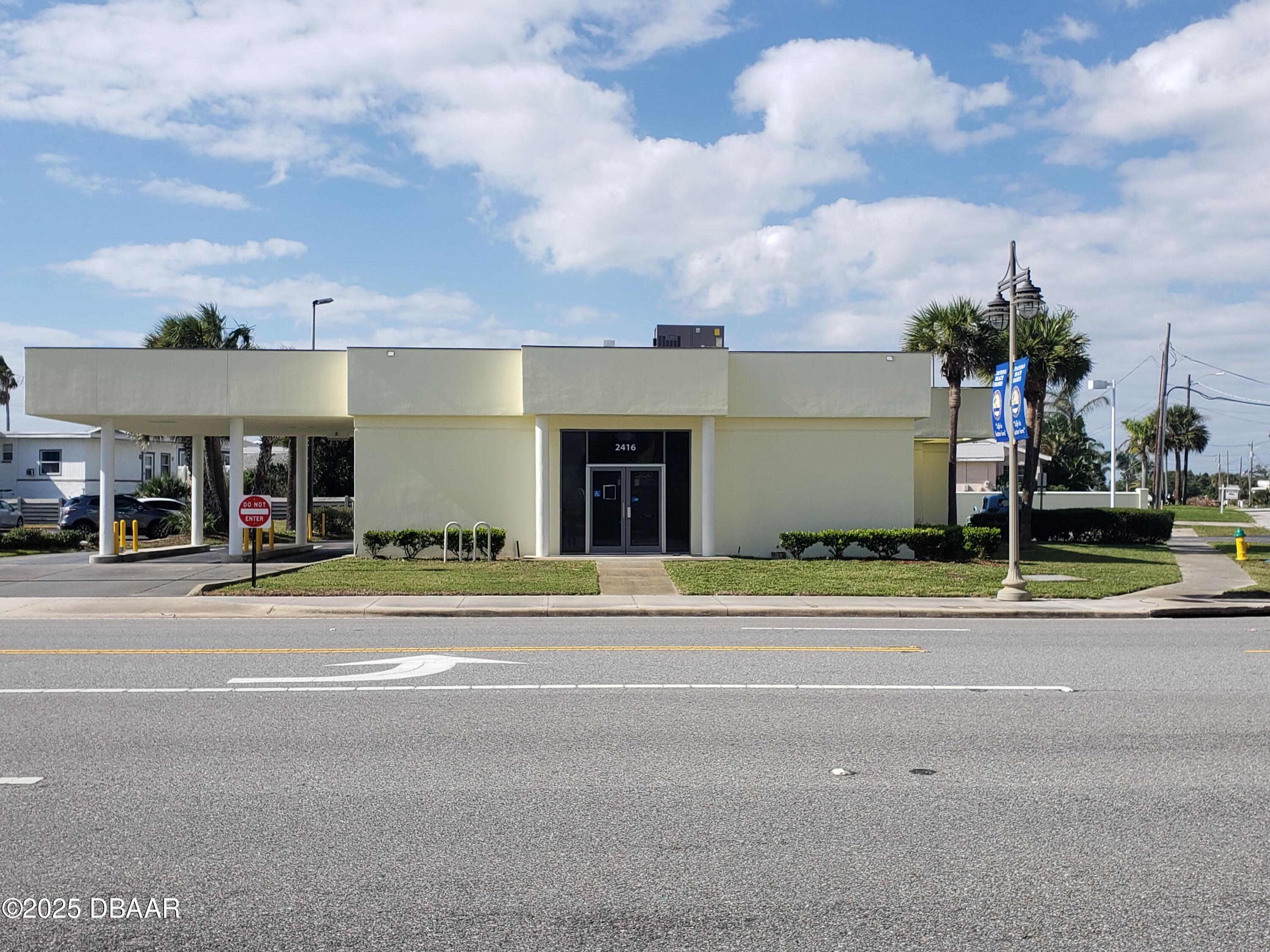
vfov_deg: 53.1
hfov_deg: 67.3
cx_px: 635
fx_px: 954
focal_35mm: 26
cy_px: 476
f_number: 2.4
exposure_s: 1/1680
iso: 50
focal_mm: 4.3
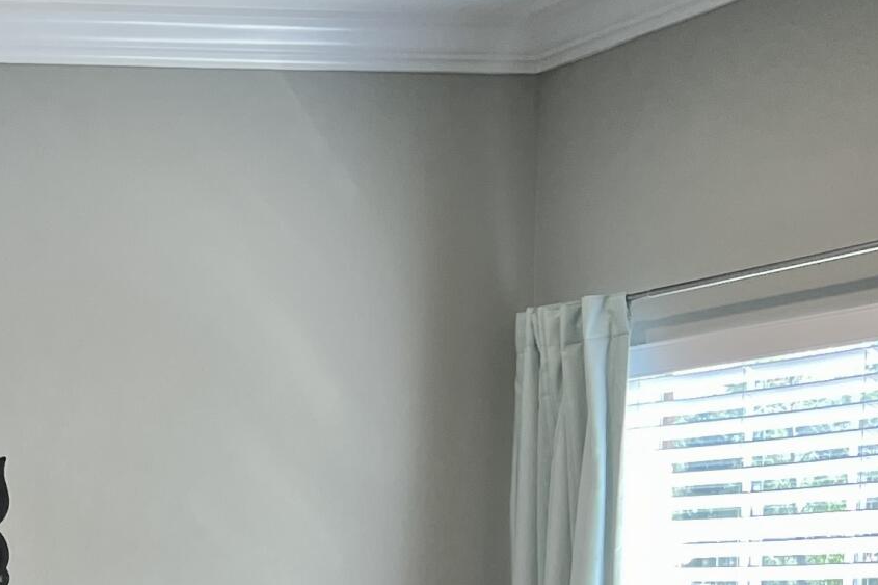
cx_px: -459
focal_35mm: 96
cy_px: 833
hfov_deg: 18.6
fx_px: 2341
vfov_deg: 13.5
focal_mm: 5.7
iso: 64
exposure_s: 1/120
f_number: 1.5
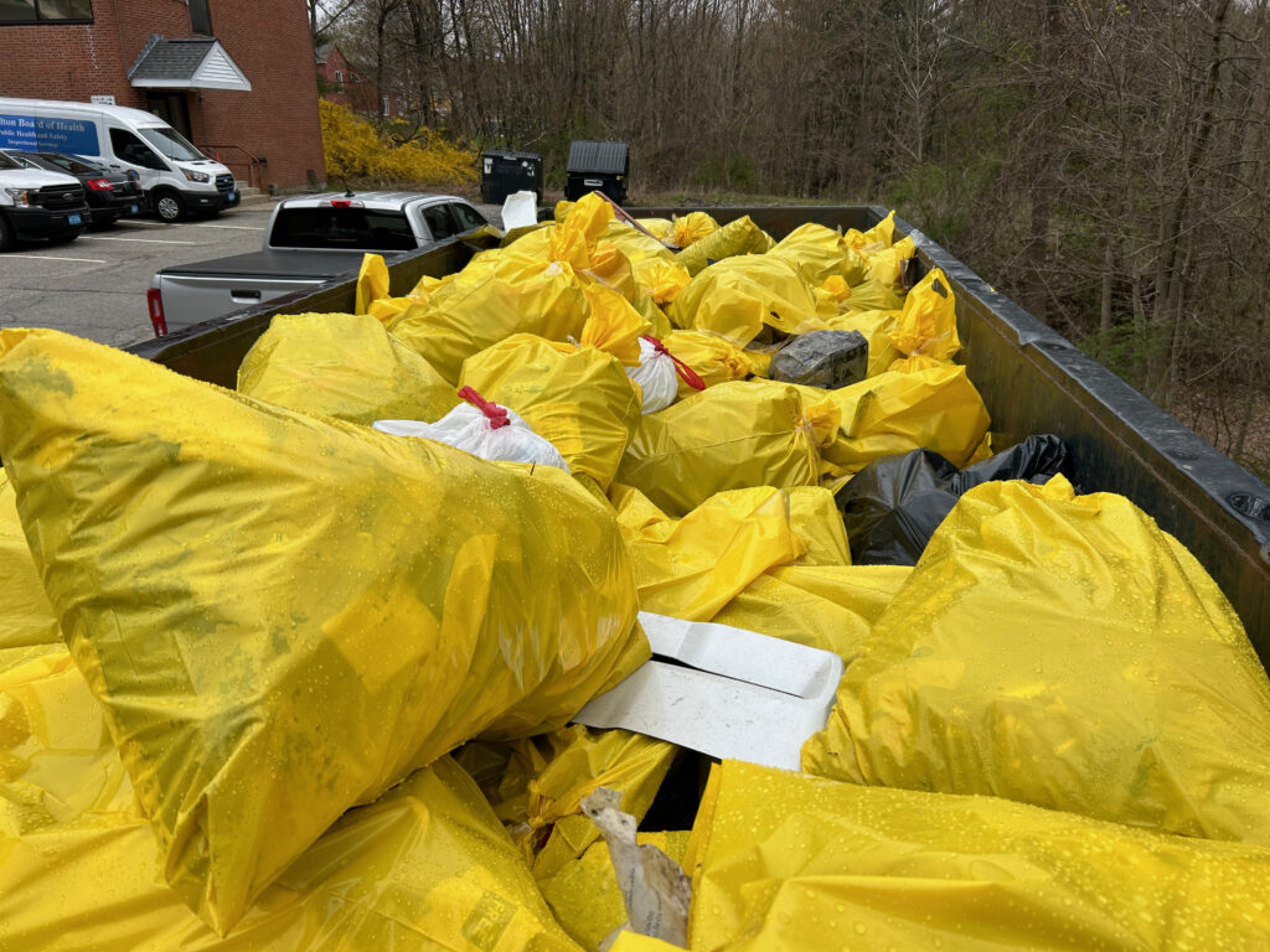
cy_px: 476
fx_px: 954
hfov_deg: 67.3
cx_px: 635
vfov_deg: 53.1
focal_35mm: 26
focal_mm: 5.7
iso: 50
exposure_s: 1/3356
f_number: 1.5
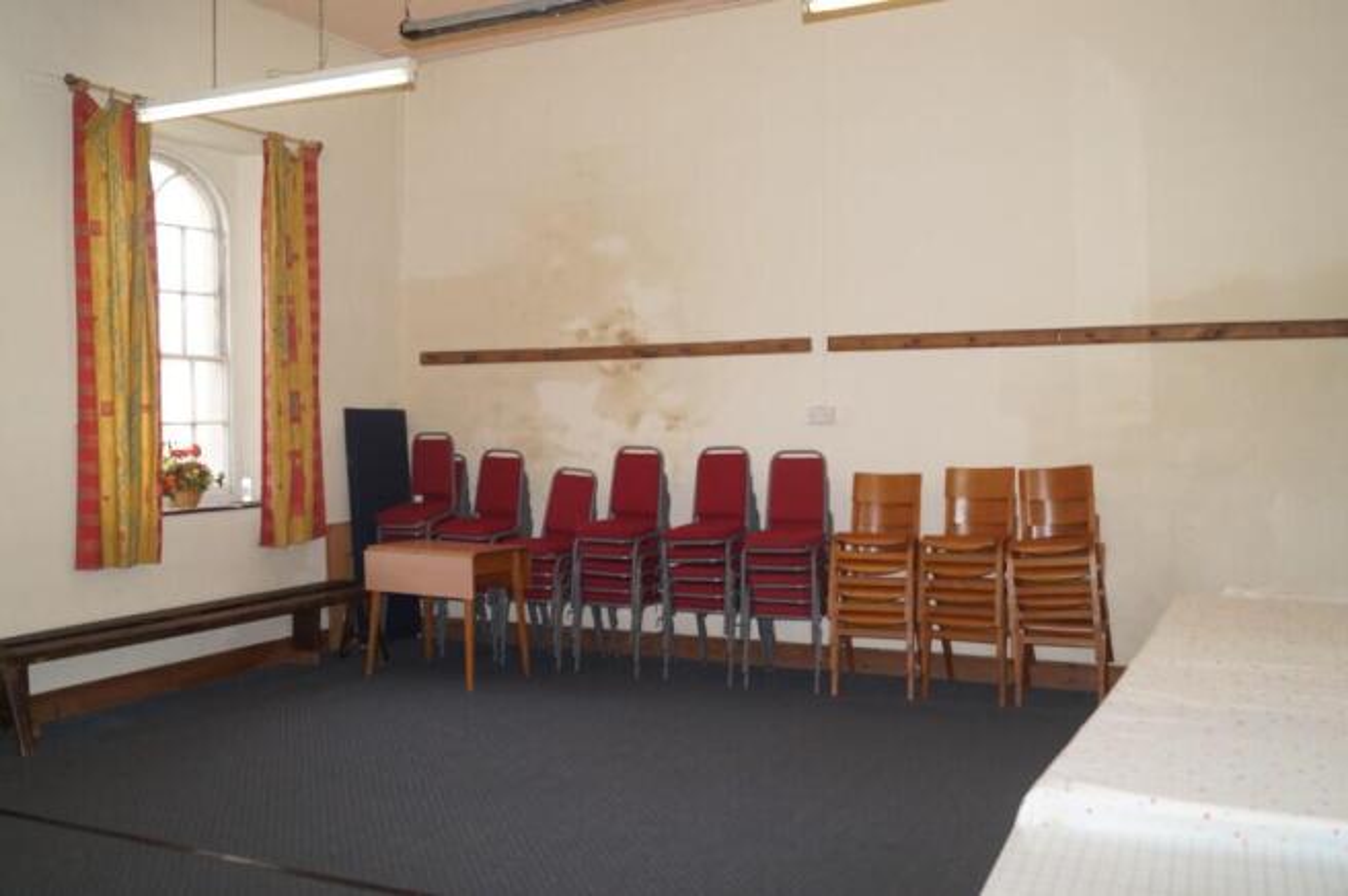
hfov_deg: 57.3
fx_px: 1234
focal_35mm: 33
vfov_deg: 39.9
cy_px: 448
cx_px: 674
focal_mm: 22
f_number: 4
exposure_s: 1/160
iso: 640
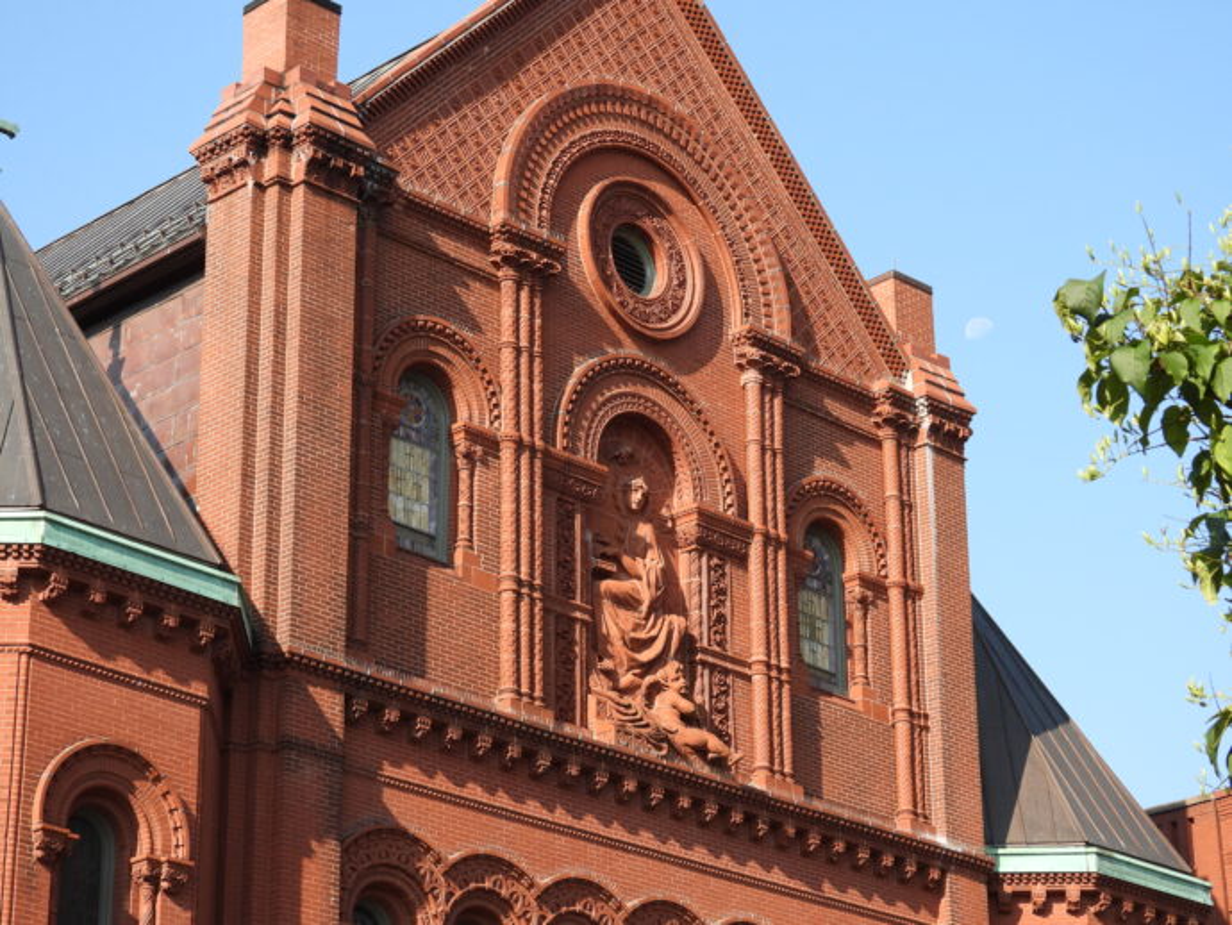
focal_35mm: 85
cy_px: 462
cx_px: 616
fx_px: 3026
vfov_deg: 17.4
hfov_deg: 23.0
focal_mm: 15.2
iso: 100
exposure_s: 1/500
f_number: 4
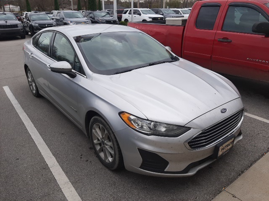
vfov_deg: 53.1
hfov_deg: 67.3
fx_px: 202
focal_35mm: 26
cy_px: 100
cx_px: 134
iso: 40
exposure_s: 1/761
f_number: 1.7
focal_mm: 3.92
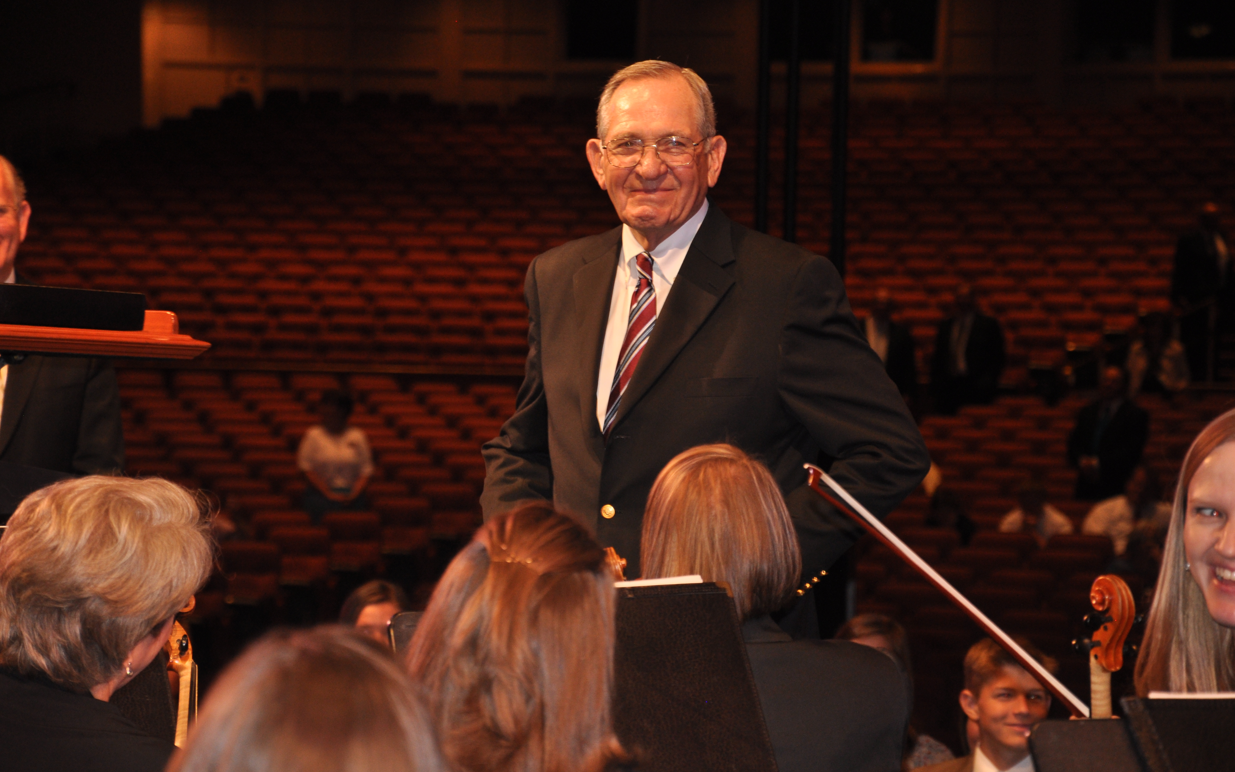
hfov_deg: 13.0
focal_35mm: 161
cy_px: 398
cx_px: 618
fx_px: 5402
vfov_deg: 8.2
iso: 500
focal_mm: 105
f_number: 5.6
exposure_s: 1/60
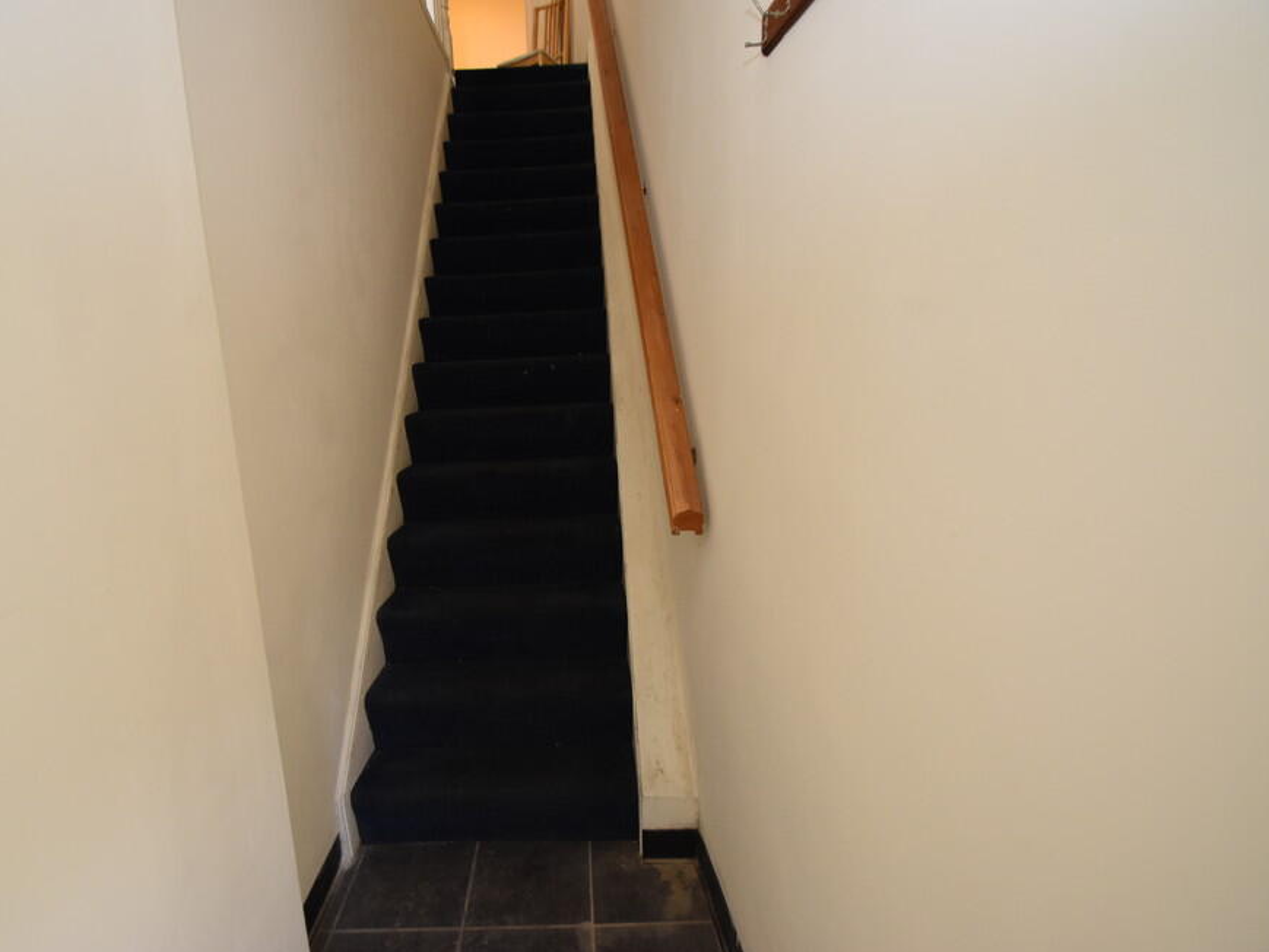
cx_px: 558
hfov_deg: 90.6
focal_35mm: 17
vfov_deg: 74.7
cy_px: 464
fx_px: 623
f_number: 3.5
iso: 1100
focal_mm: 10
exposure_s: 1/60
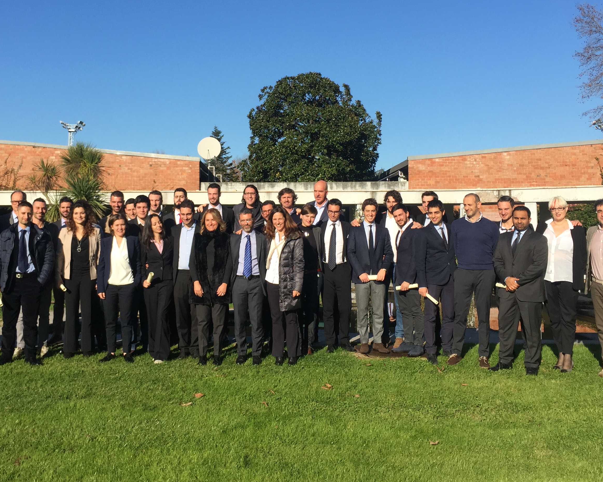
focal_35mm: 40
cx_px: 262
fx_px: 714
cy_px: 180
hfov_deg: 45.7
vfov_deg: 37.1
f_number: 2.2
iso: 32
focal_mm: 4.15
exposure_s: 1/1980
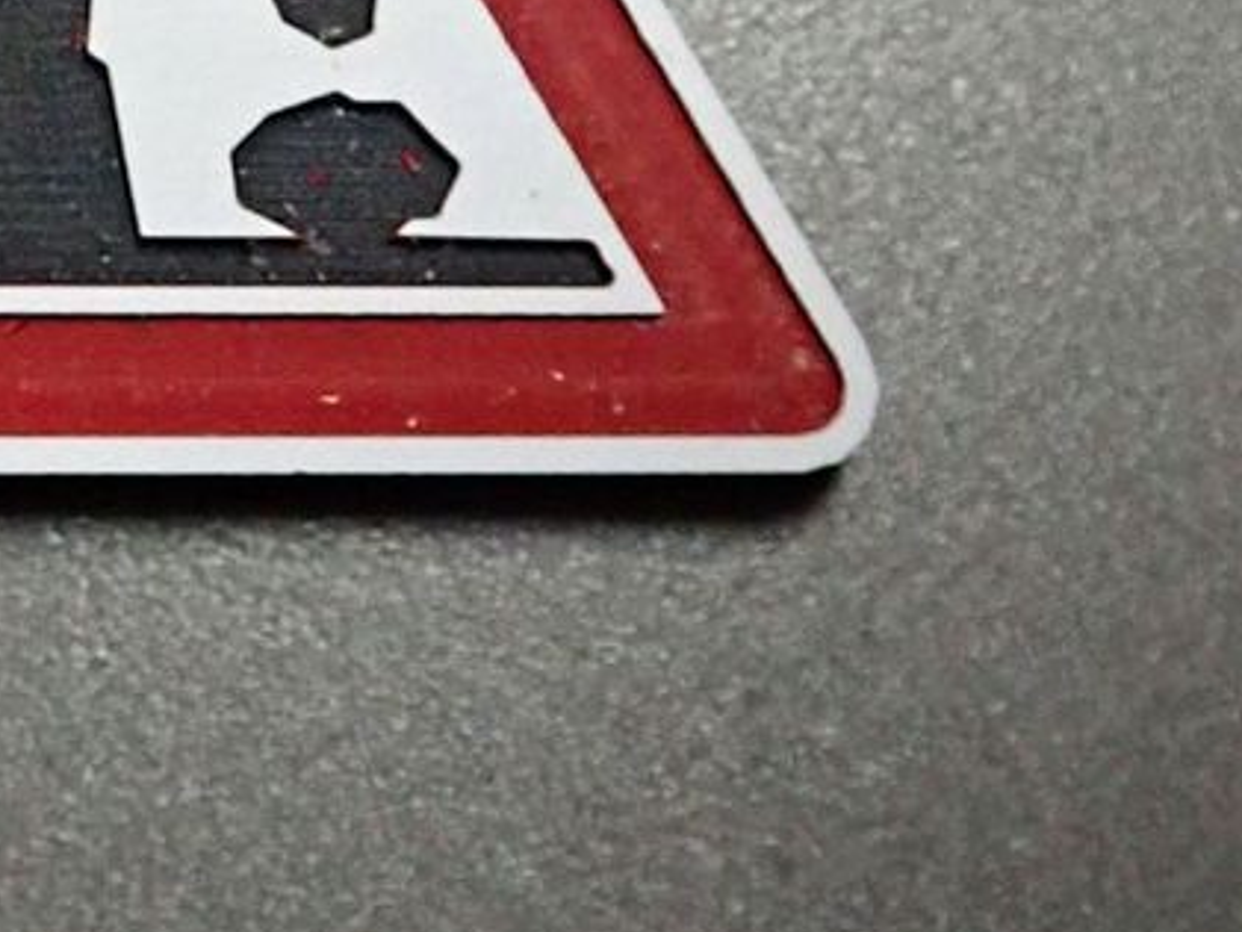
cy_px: -109
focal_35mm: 73
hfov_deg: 25.8
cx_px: 118
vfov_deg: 19.3
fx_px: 2620
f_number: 2.3
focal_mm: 5.5
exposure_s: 1/160
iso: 640
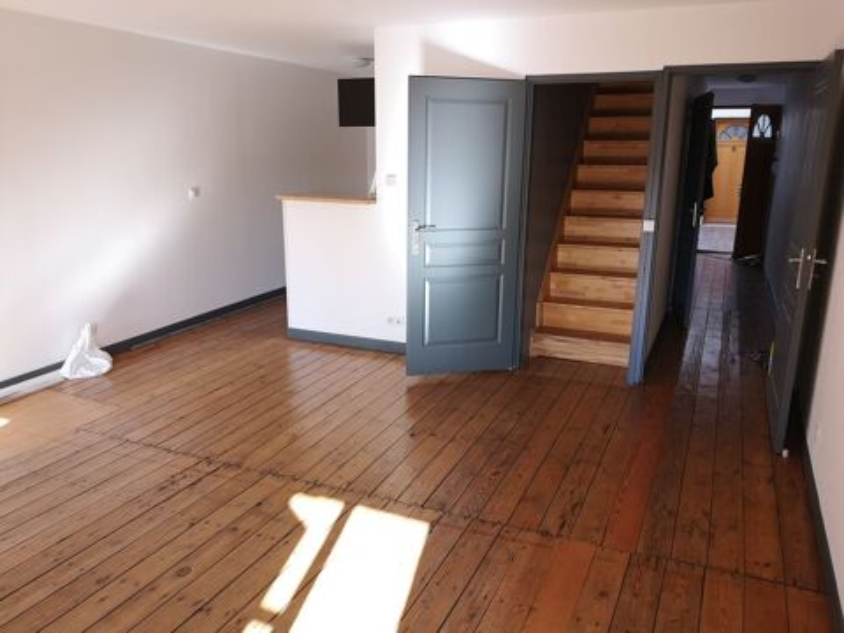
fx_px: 658
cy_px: 316
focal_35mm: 27
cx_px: 422
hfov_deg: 65.3
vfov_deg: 51.4
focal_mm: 5.58
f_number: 1.8
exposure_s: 1/100
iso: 100
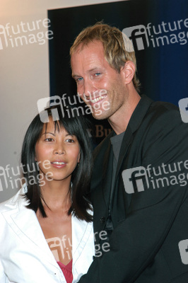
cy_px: 142
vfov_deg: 14.4
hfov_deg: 9.6
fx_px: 1118
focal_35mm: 142
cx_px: 94
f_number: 5.6
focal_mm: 95
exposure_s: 1/125
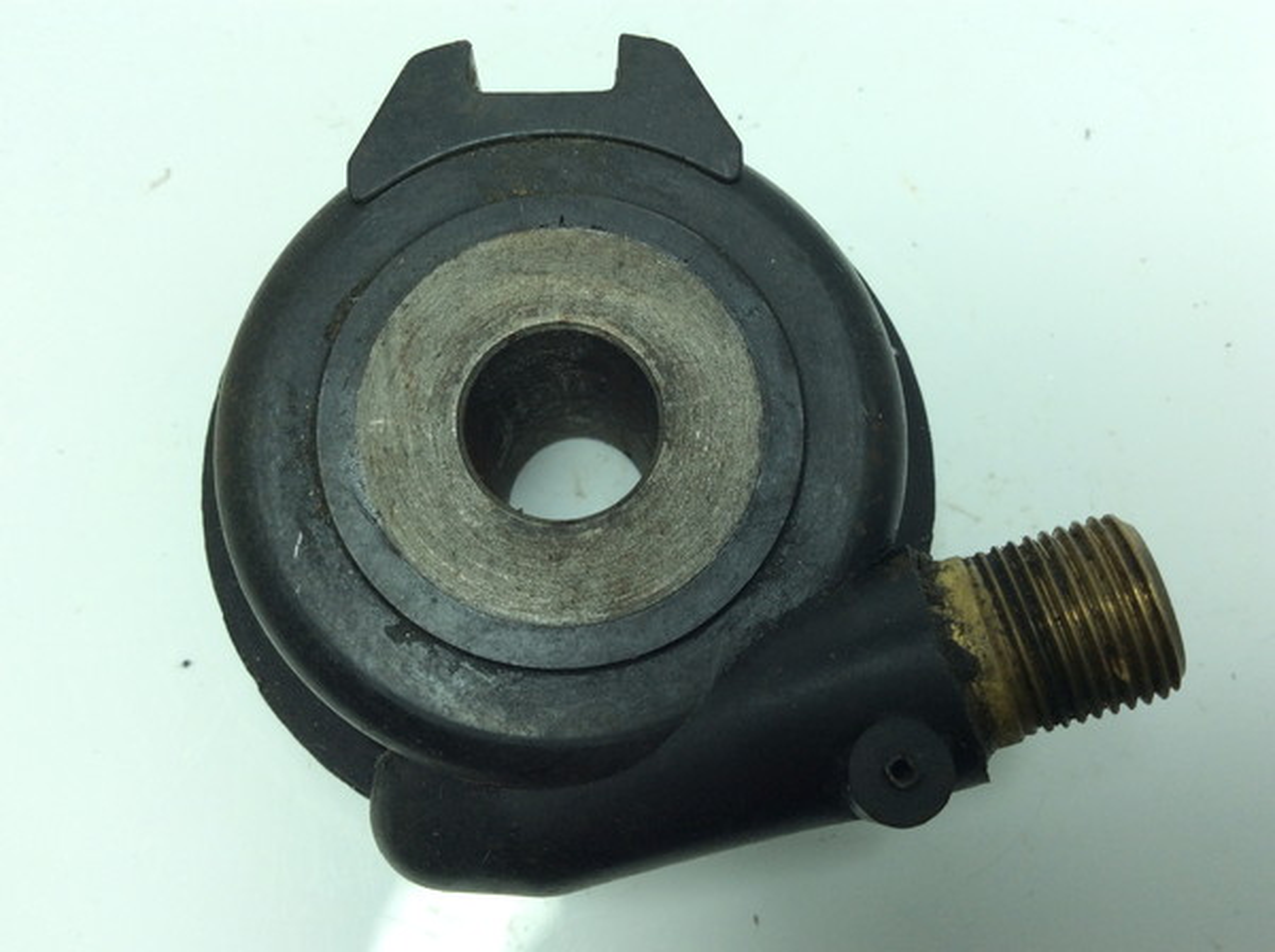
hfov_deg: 56.9
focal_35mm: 32
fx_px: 1177
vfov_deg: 44.0
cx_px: 638
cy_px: 476
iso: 32
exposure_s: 1/261
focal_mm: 3.3
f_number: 2.4
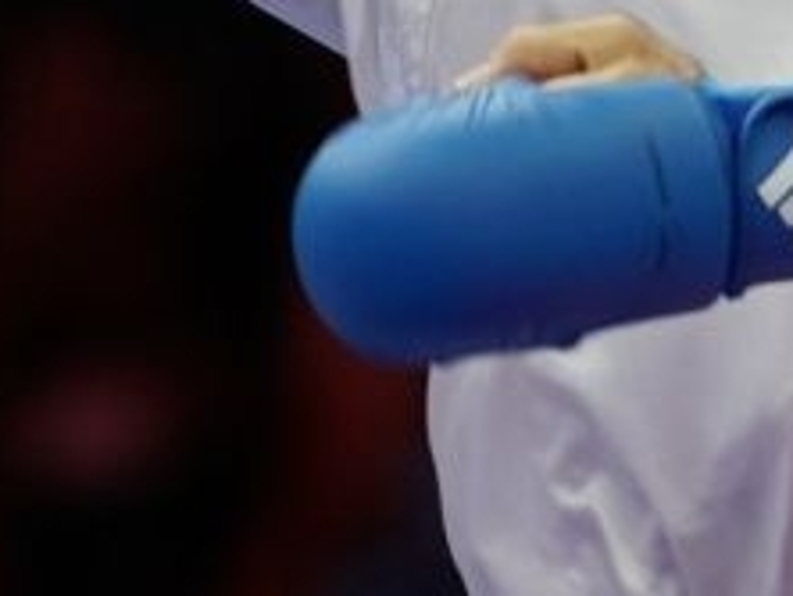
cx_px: 447
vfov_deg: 1.0
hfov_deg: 1.3
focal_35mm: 1556
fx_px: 35684
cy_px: -32
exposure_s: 1/1000
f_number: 2.8
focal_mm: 200
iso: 1000
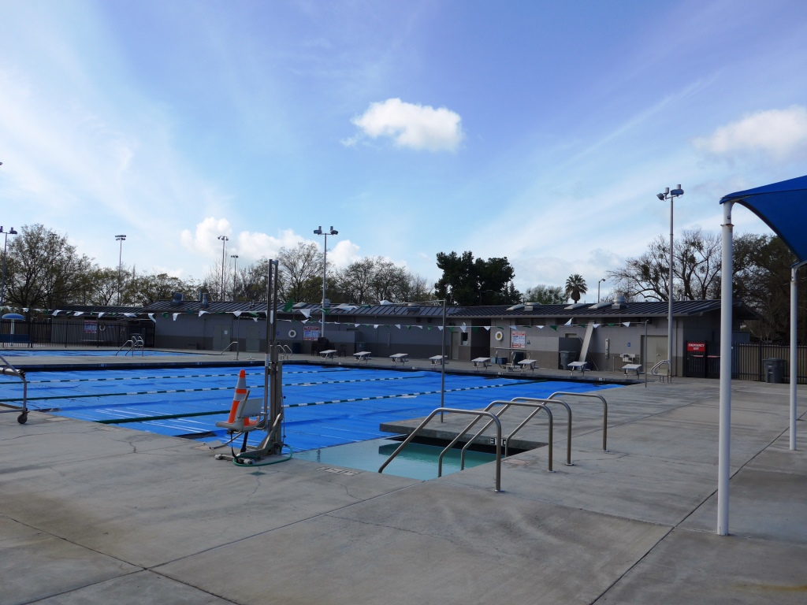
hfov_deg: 61.7
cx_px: 404
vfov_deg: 48.2
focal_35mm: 29
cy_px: 302
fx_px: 676
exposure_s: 1/1600
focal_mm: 6
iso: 80
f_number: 2.8
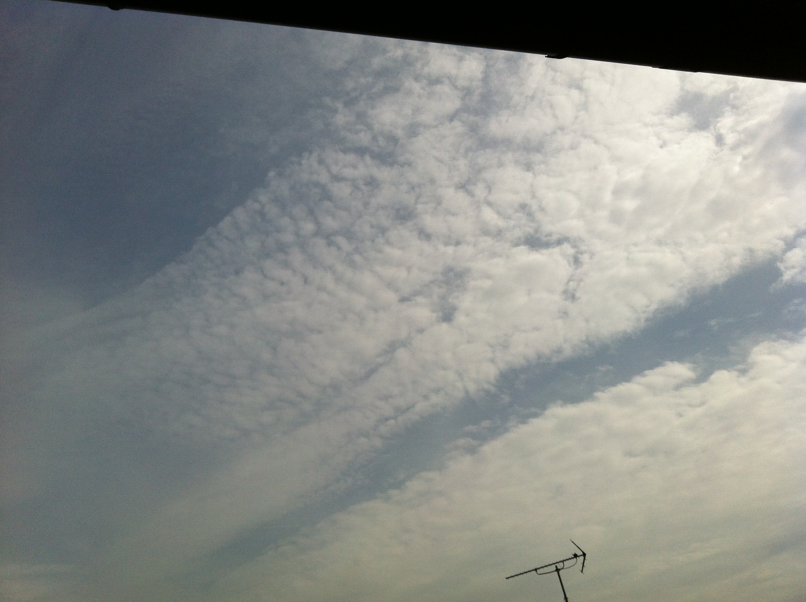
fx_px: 814
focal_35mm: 35
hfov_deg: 52.7
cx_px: 403
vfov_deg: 40.6
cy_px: 301
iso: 80
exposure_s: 1/6033
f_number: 2.8
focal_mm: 3.85
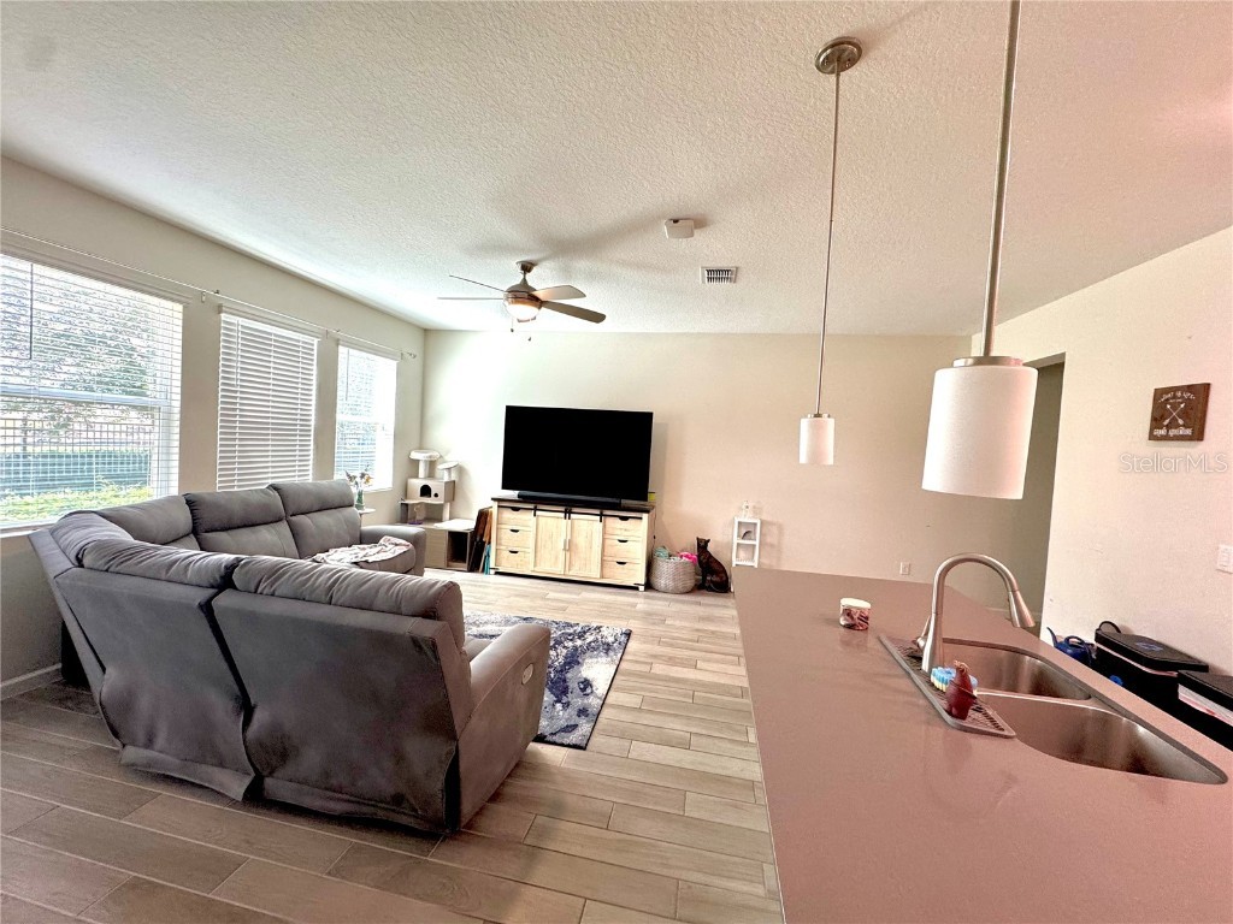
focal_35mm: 14
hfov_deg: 102.1
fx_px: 499
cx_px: 616
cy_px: 462
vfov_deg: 85.7
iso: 200
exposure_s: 1/120
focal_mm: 2.22
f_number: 2.2
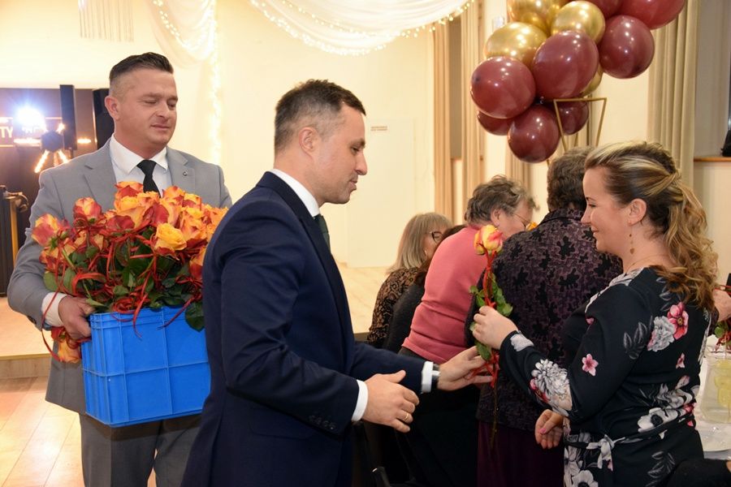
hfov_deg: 41.1
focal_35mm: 48
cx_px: 366
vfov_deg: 28.1
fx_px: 975
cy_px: 244
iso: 2500
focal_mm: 32
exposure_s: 1/60
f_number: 4.2
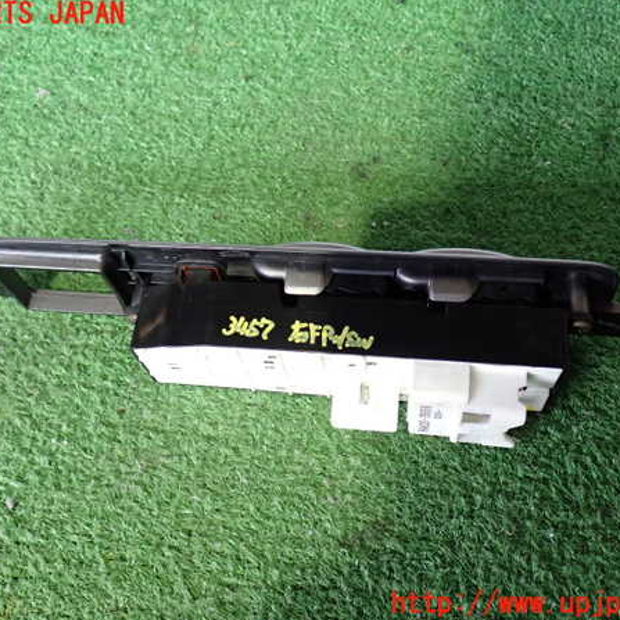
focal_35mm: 38
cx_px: 289
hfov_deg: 43.8
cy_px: 309
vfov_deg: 43.9
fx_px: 770
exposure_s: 1/30
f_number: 2.4
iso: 500
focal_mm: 5.79
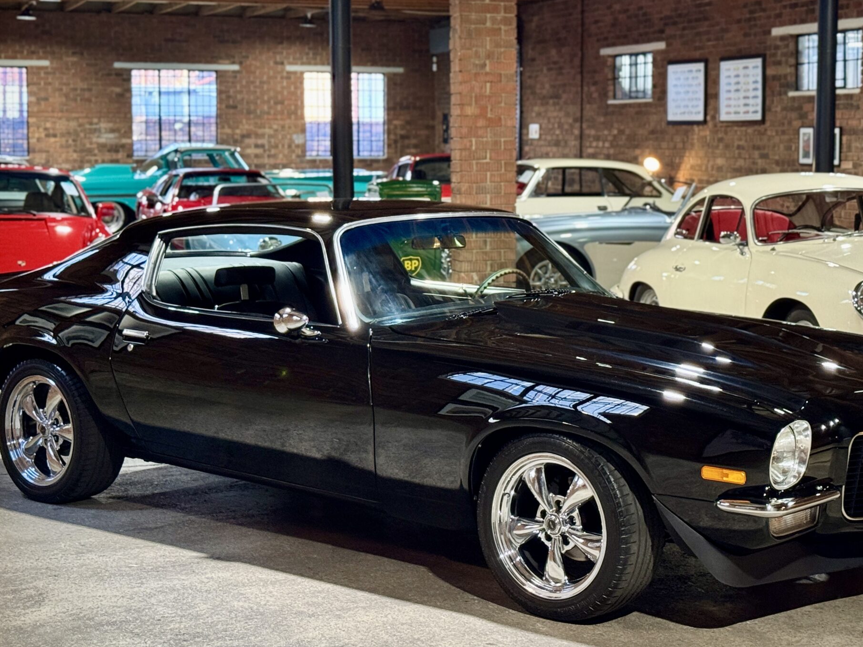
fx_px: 1695
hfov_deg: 28.6
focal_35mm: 68
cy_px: 258
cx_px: 466
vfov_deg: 21.6
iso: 400
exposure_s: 1/33
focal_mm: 6.76
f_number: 1.78
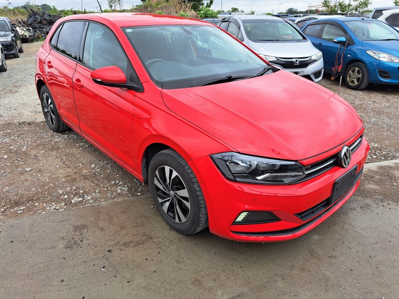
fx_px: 277
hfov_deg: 71.6
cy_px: 150
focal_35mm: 24
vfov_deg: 56.8
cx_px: 200
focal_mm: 5.23
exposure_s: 1/445
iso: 50
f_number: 1.8
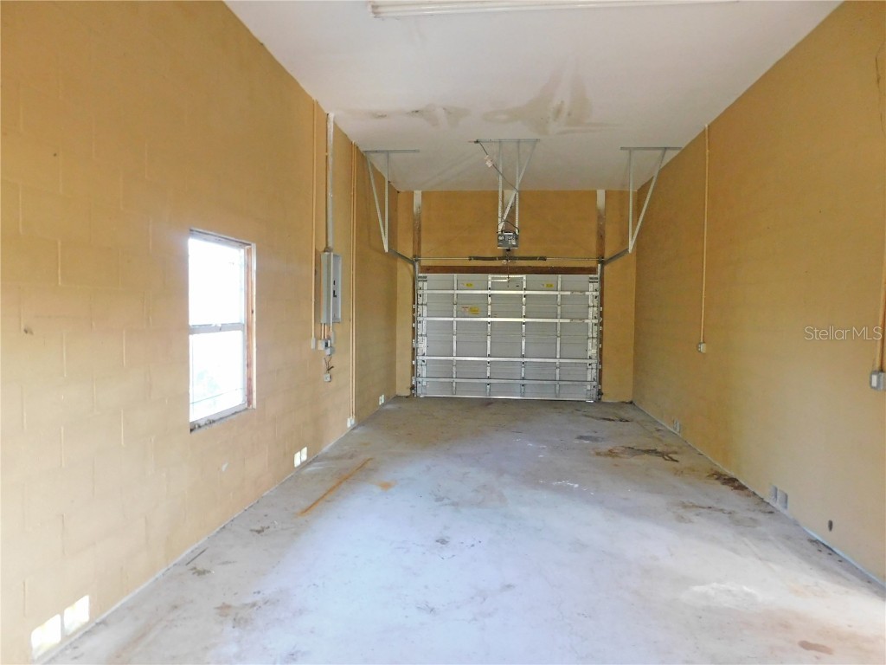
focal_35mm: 23
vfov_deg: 58.9
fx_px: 589
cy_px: 332
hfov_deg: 73.9
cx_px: 443
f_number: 3
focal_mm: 4
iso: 400
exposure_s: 1/10
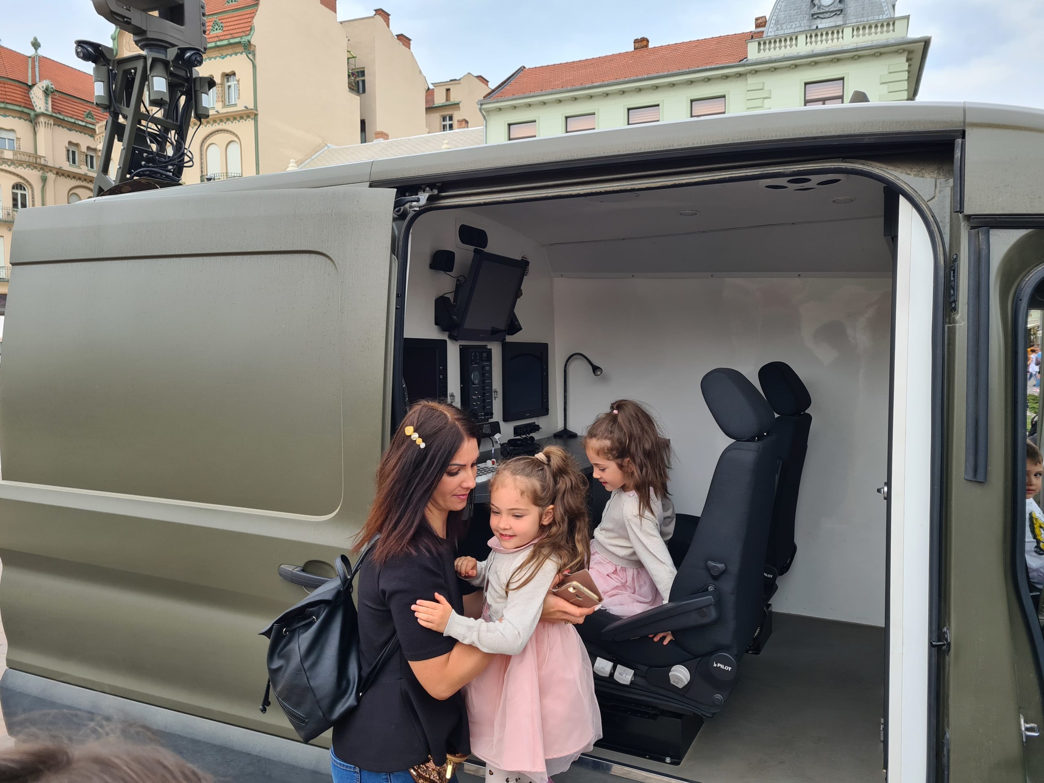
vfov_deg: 53.1
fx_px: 784
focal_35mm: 26
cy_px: 392
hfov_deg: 67.3
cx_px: 522
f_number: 1.8
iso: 50
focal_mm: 5.4
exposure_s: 1/503
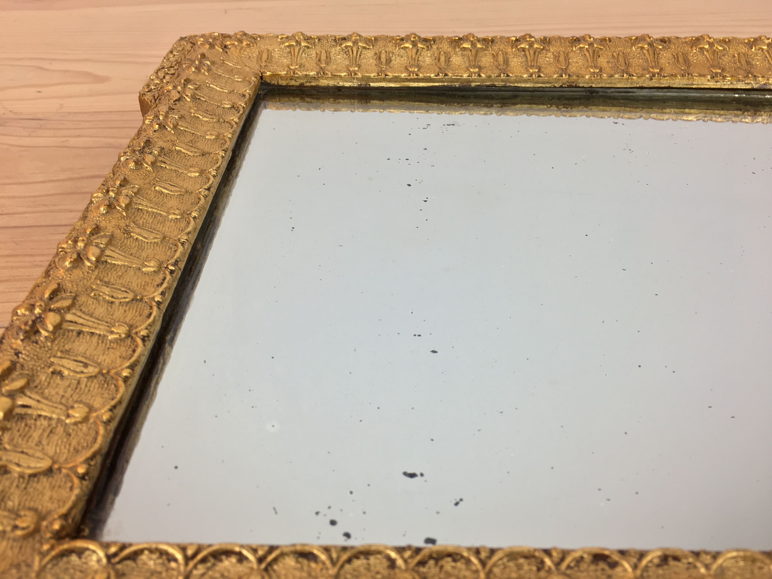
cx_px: 386
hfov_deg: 61.7
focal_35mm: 29
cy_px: 290
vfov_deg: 48.2
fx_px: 647
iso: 32
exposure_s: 1/33
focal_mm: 4.15
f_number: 2.2
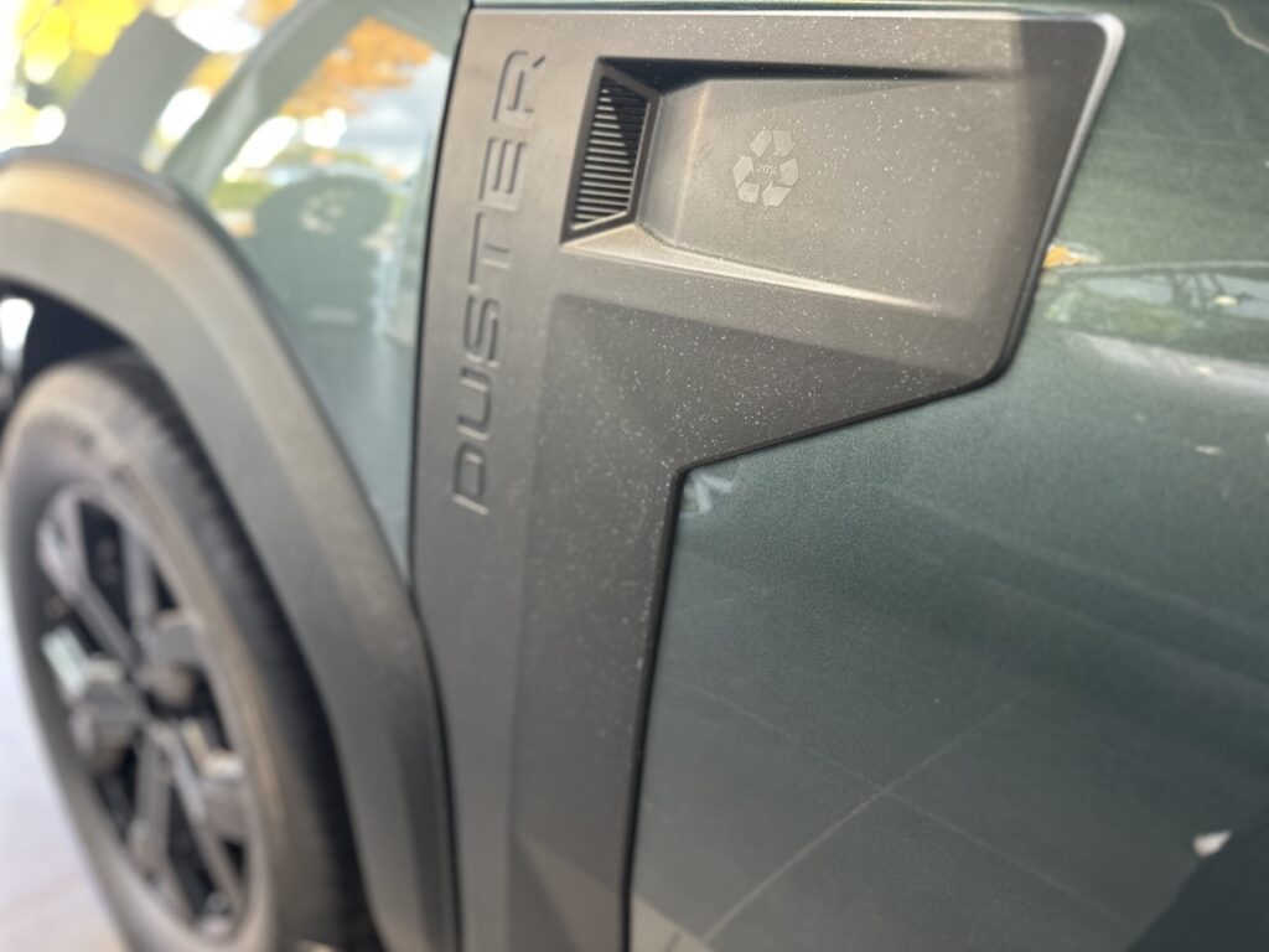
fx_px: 880
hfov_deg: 71.6
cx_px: 634
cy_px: 476
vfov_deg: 56.8
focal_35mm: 24
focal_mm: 6.86
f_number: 1.78
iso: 160
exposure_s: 1/49
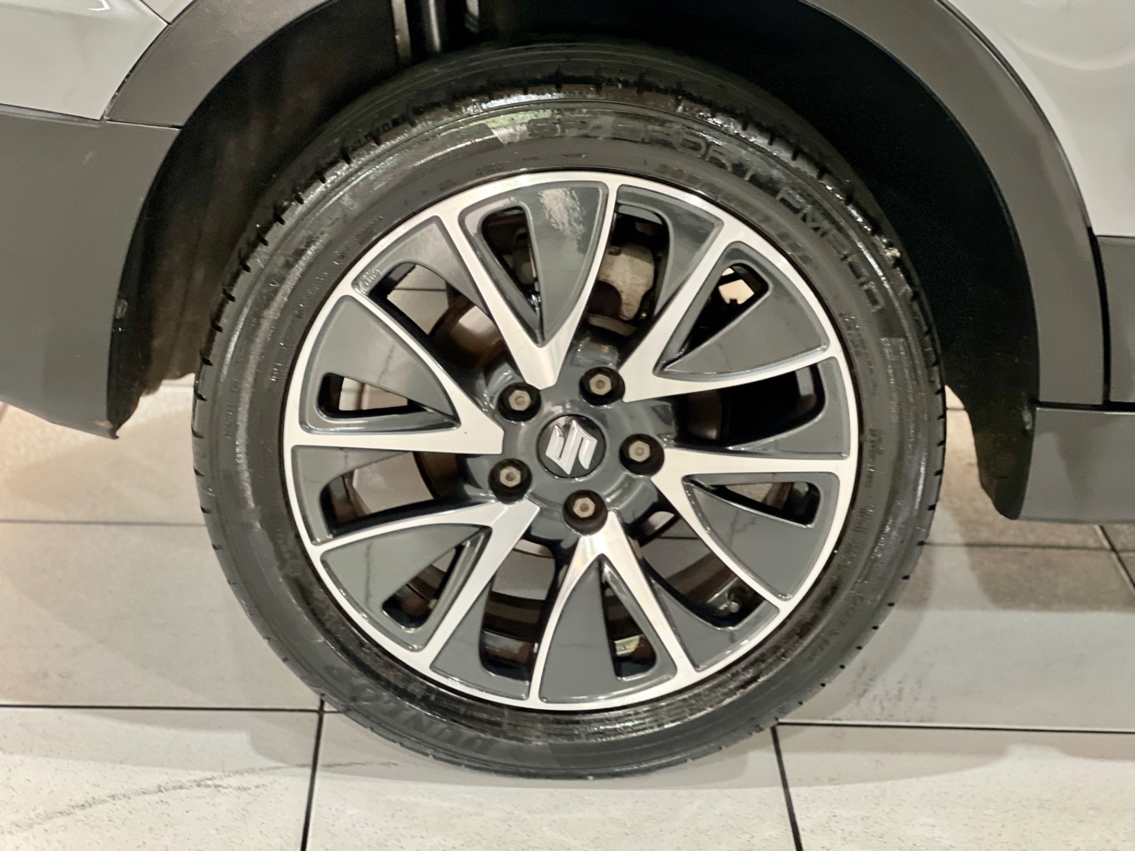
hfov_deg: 25.3
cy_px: 426
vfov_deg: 19.1
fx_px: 2525
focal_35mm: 77
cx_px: 568
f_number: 2.8
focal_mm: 9
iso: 400
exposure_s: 1/24
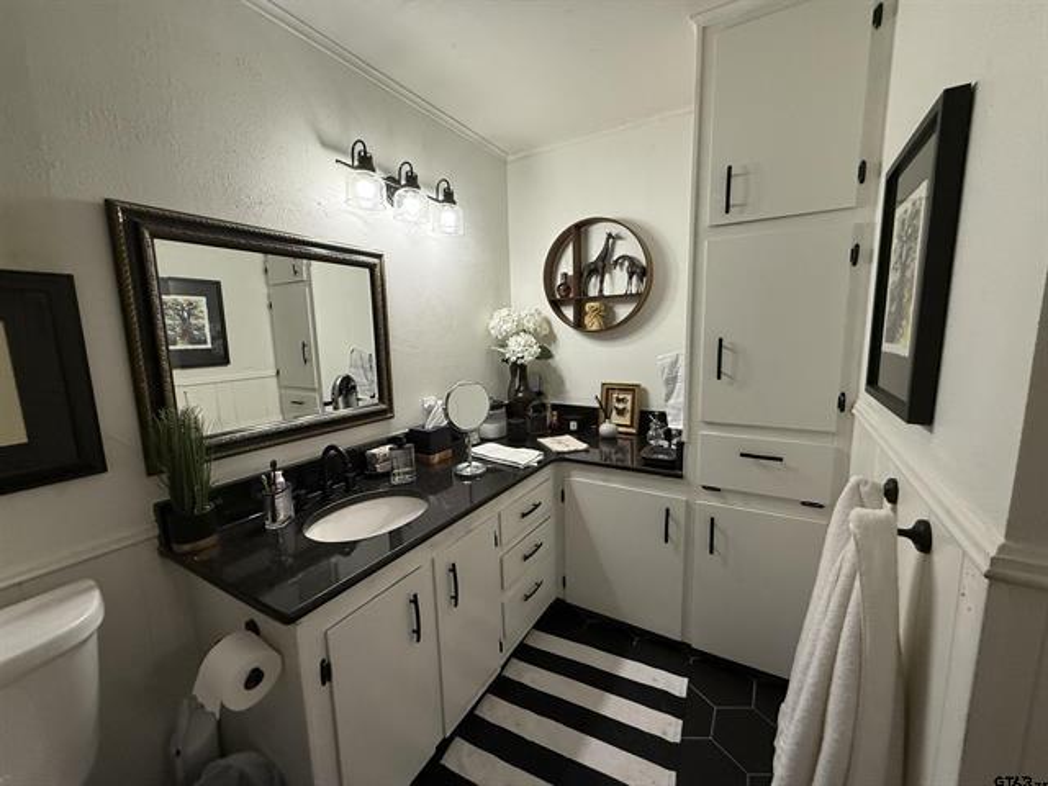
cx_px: 524
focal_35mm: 14
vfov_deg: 85.7
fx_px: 424
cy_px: 393
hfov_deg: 102.1
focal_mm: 2.22
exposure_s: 1/120
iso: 250
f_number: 2.2
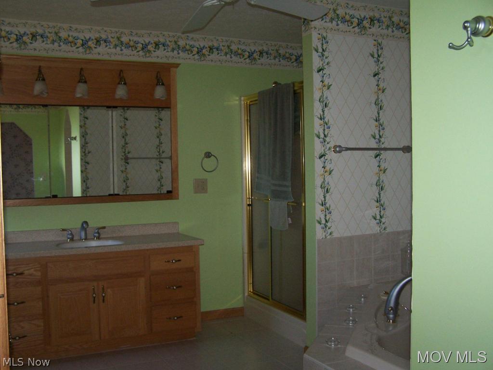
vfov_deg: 37.7
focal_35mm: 38
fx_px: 541
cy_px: 185
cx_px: 246
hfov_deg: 49.0
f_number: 2.8
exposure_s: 1/60
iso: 140
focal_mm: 6.3
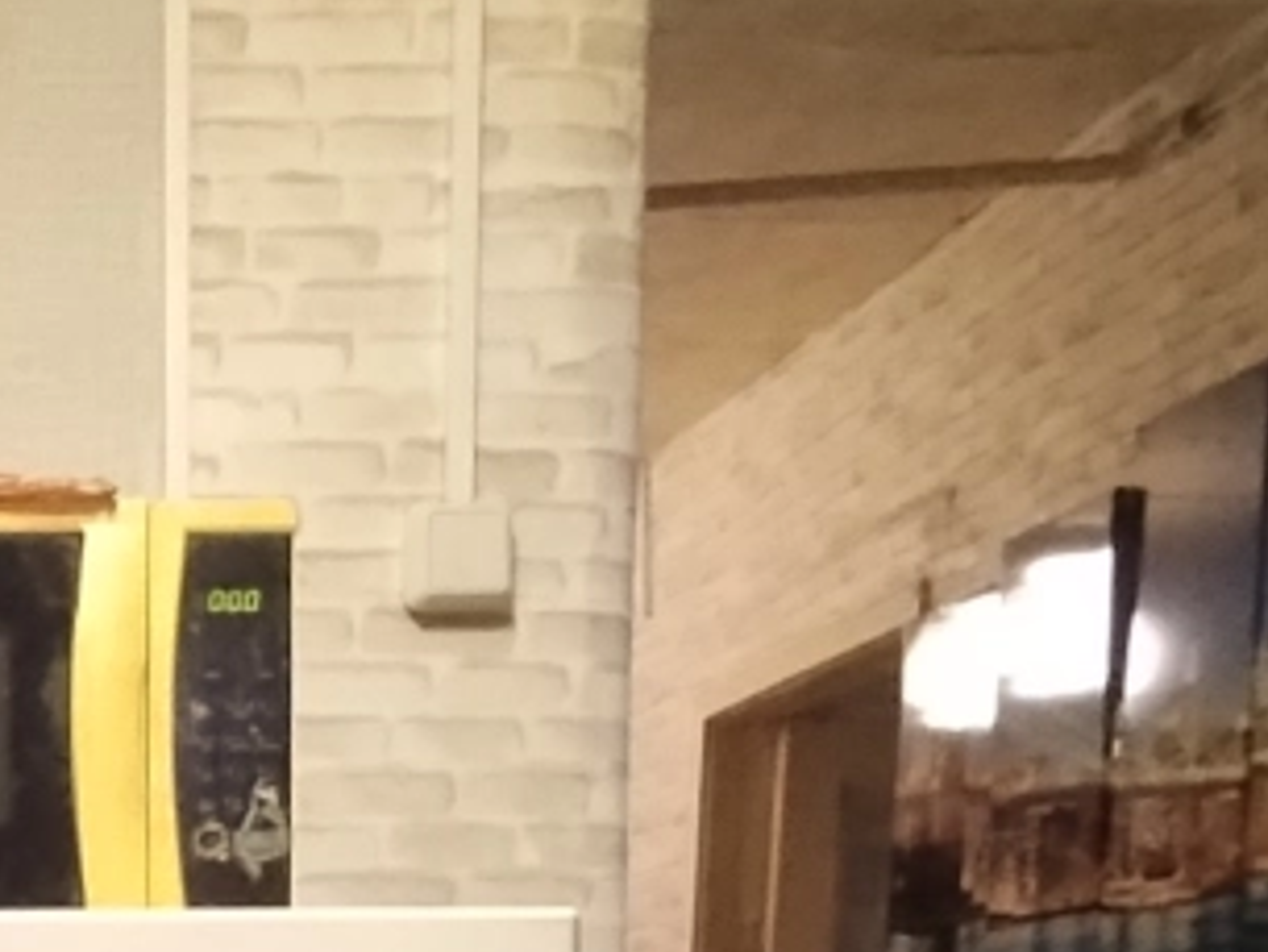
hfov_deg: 25.3
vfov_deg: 18.5
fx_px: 2565
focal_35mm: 70
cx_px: -208
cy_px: 1440
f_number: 2.2
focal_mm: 1.42
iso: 674
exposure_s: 1/33.3
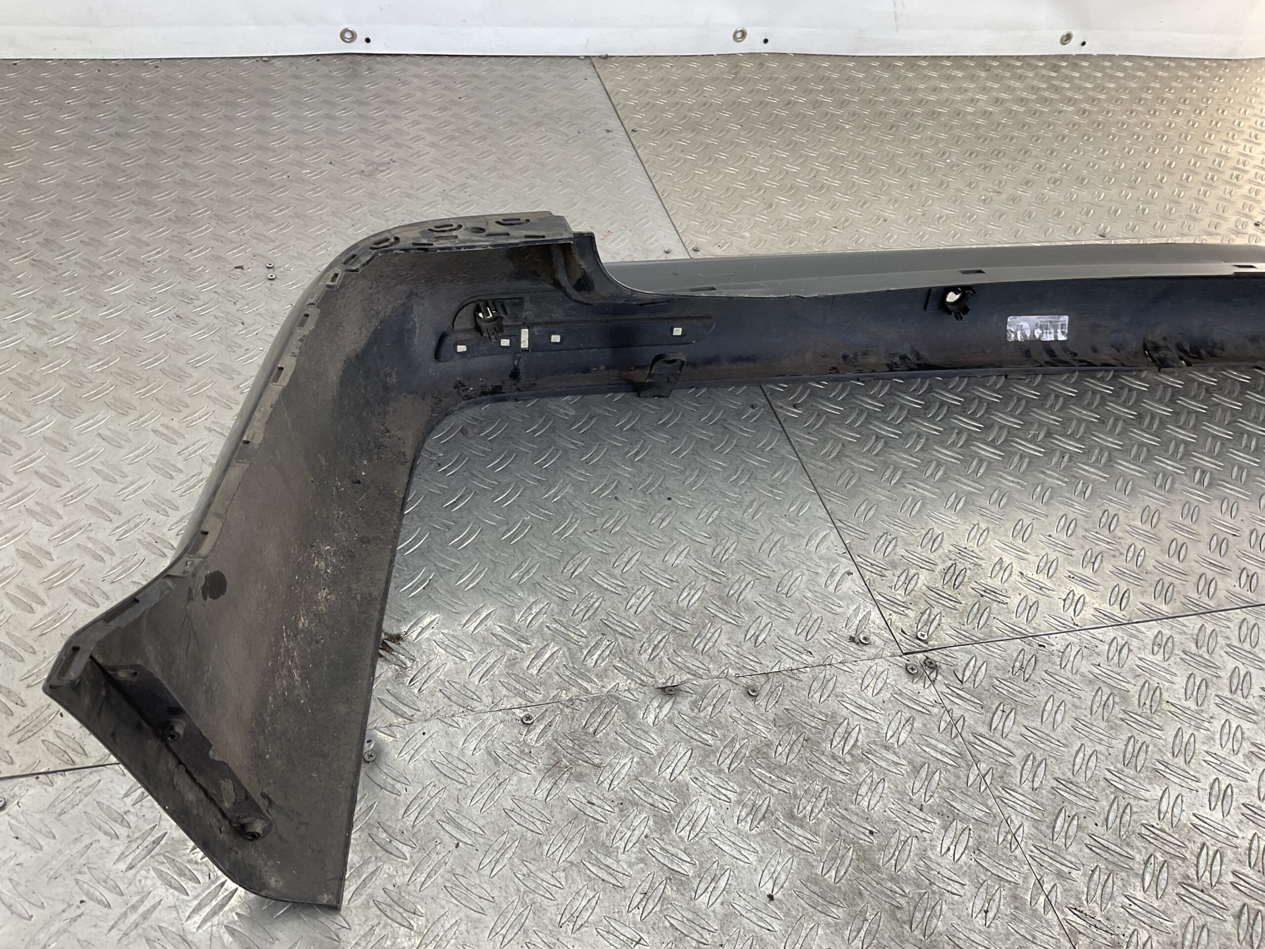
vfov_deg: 48.2
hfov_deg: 61.7
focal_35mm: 29
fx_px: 1060
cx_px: 632
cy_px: 474
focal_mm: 3
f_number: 1.8
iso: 32
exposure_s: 1/120
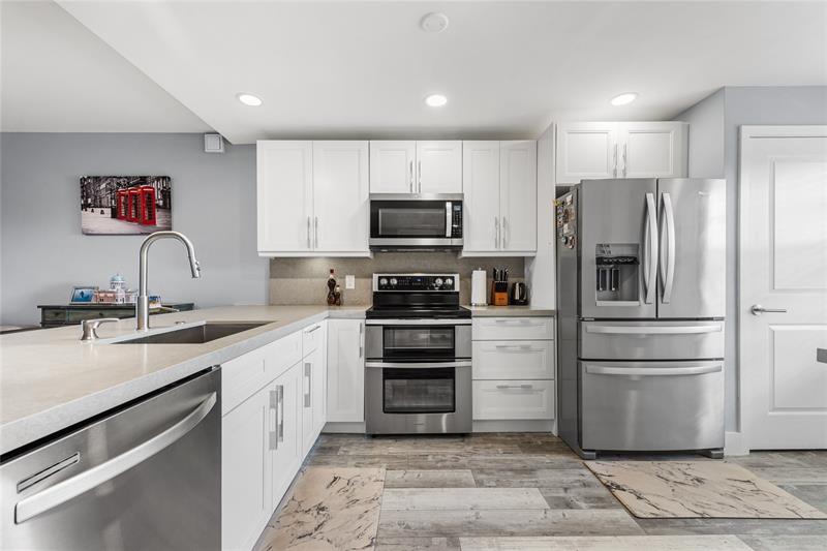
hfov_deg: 100.4
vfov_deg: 77.3
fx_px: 344
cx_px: 414
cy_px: 276
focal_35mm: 15
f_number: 9
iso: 100
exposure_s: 1/1.25
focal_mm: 15
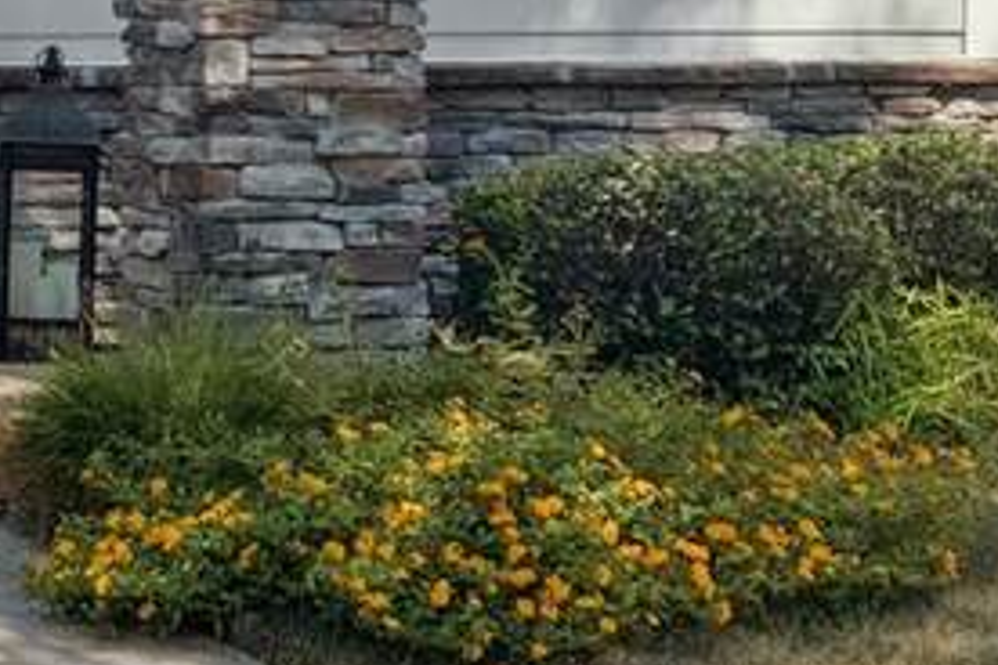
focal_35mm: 139
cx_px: -322
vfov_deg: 9.6
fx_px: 3853
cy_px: -313
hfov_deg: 14.1
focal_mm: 30
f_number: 7.1
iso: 250
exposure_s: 1/1600
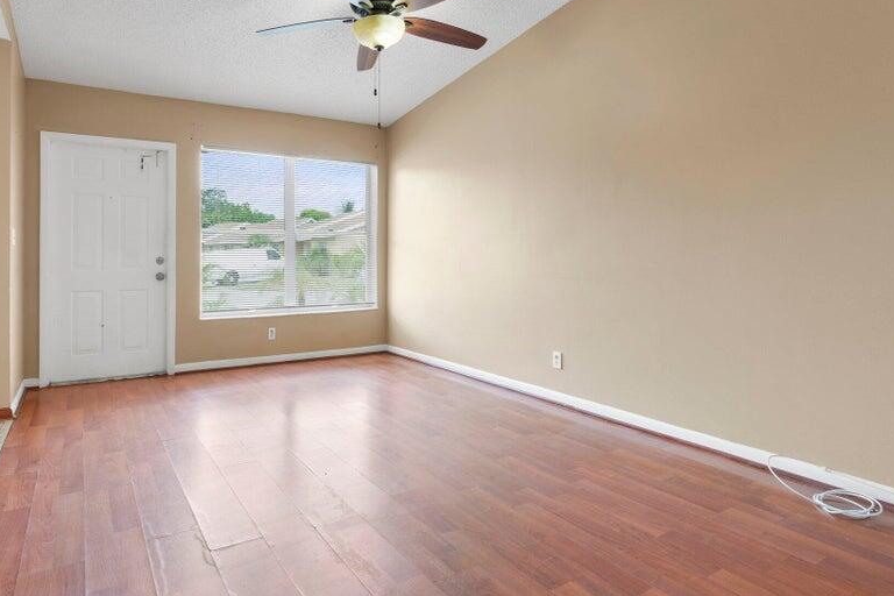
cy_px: 281
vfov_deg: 61.9
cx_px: 350
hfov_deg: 82.8
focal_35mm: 20
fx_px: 497
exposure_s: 1/4
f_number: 8
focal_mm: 16
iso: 100
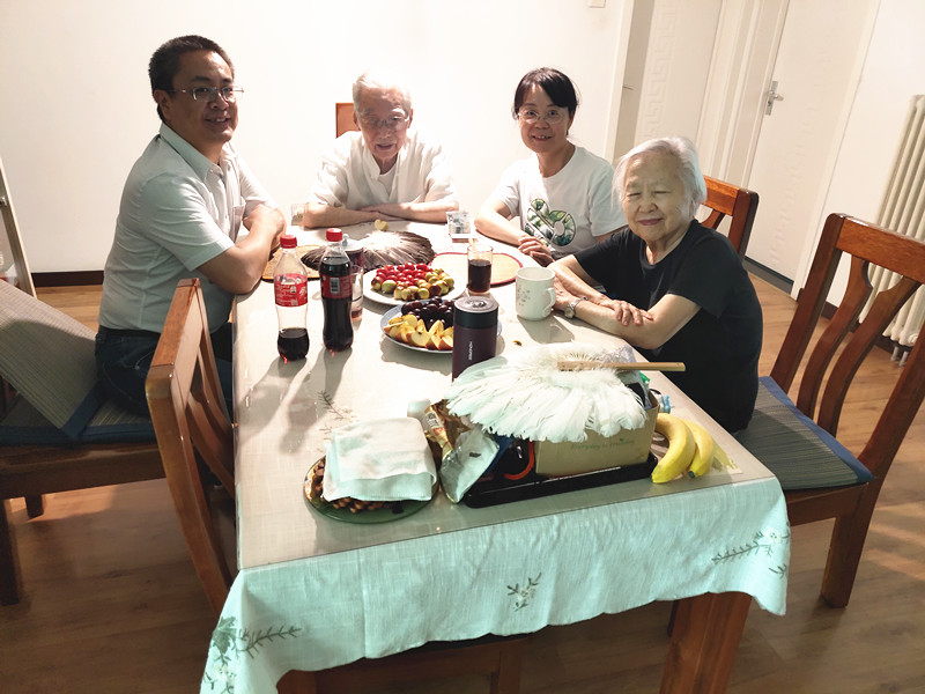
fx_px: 802
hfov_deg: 60.0
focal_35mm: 30
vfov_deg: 46.8
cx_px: 462
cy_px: 347
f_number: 1.8
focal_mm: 4.35
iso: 439
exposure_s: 1/33
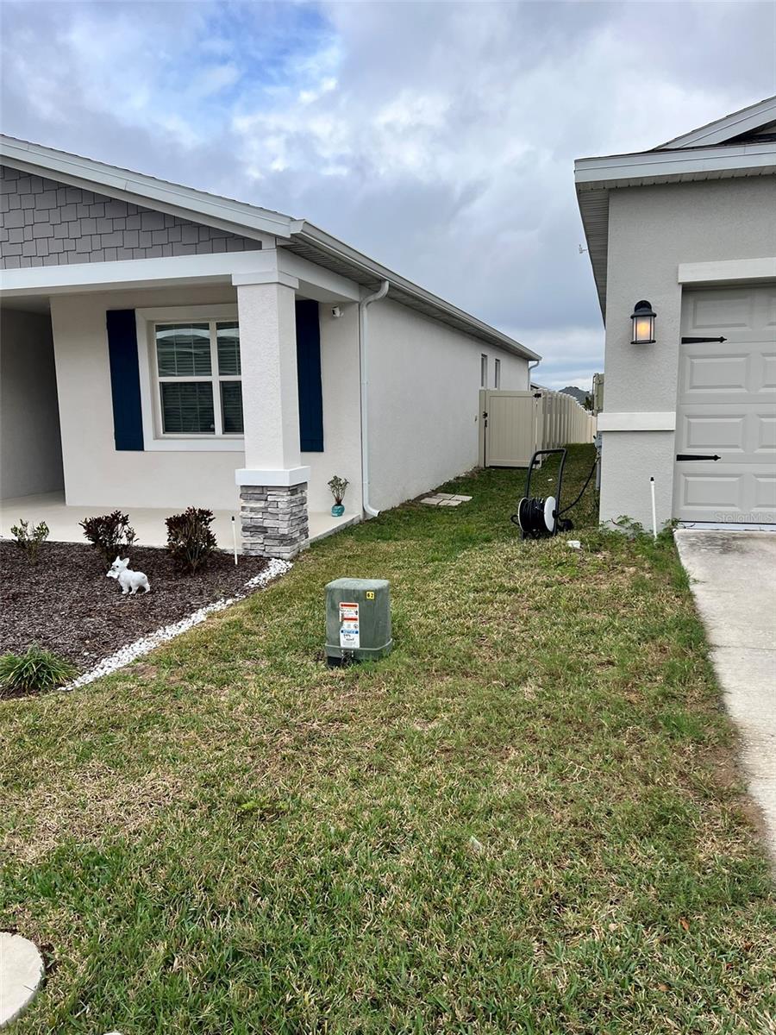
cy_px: 518
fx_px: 777
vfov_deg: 67.3
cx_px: 388
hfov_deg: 53.1
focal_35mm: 26
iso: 50
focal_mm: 5.7
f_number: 1.5
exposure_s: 1/2632
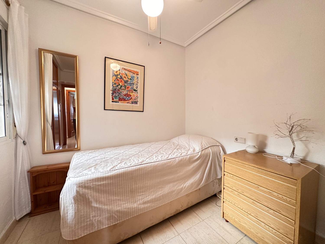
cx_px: 162
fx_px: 131
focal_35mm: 14
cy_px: 122
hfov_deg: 102.1
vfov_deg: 85.7
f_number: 2.2
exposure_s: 1/50
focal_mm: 2.22
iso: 500
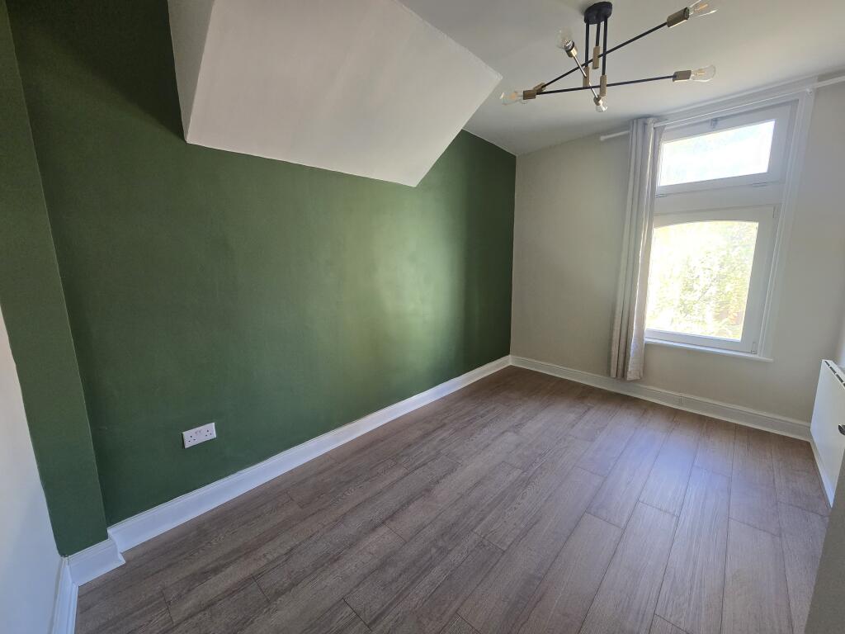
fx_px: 317
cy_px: 317
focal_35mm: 13
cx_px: 422
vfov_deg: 89.9
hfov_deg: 106.2
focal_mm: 2.2
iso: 200
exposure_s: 1/60
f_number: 2.2
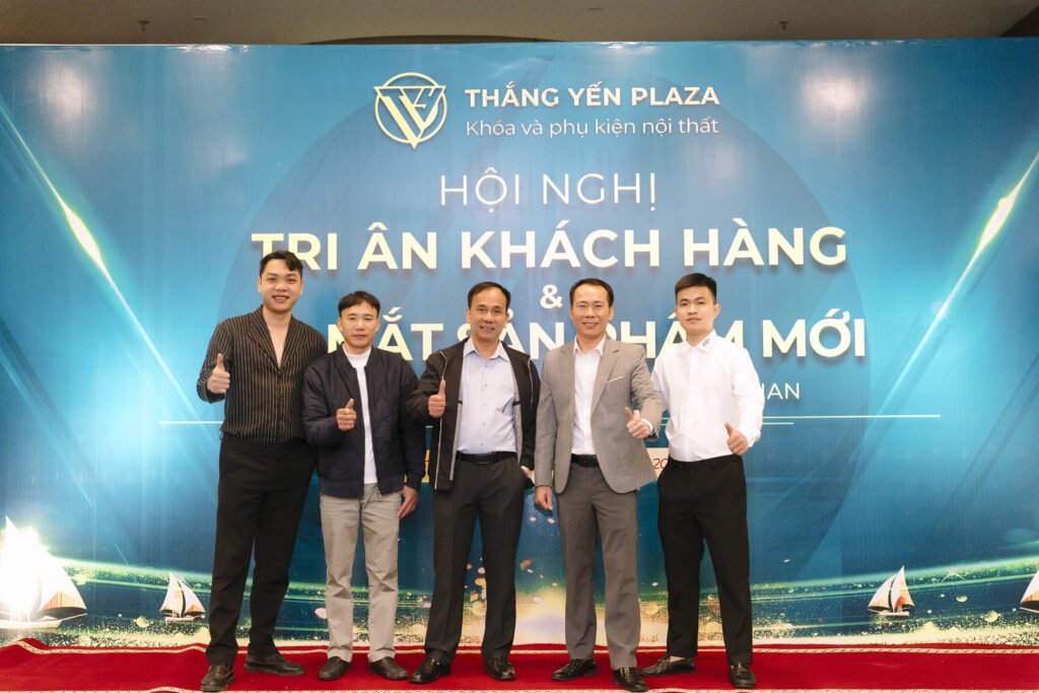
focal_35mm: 50
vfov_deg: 27.1
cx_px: 520
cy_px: 346
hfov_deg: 39.7
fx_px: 1440
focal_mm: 49.9
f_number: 2.8
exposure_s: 1/160
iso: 2000
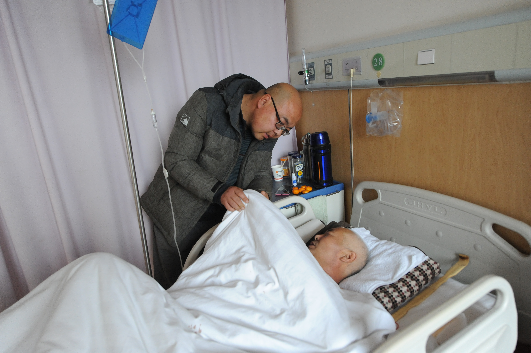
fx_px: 354
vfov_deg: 53.1
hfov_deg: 73.8
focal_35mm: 24
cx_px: 266
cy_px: 176
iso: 3200
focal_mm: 24
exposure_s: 1/400
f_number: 3.5
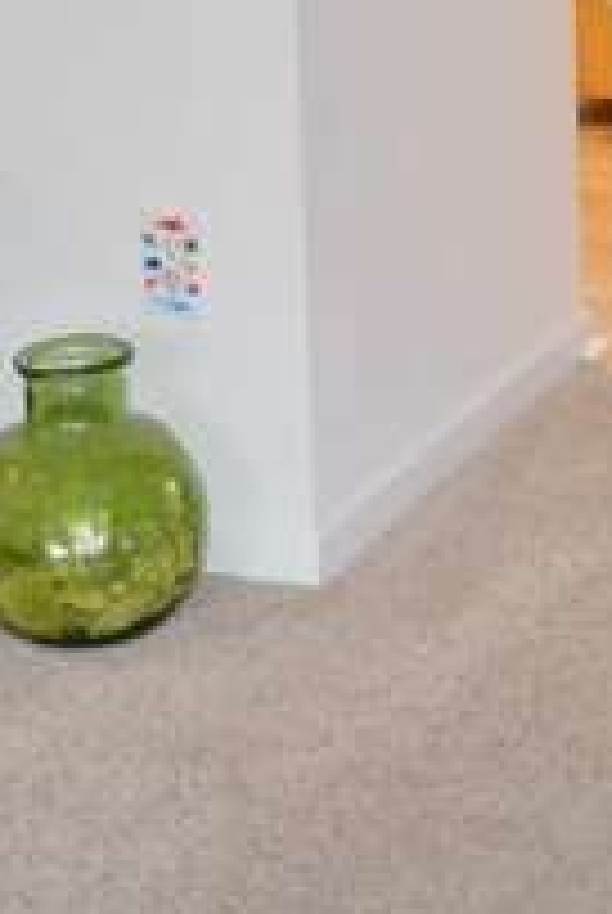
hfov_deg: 13.3
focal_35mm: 102
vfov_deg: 18.8
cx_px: 572
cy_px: -225
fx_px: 2592
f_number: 3.5
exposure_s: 1/60
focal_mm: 18
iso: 900
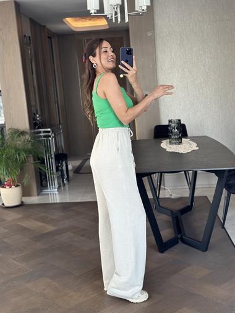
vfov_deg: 39.6
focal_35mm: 48
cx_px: 118
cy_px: 156
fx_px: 434
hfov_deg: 30.3
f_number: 1.78
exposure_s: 1/60
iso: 125
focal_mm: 6.86
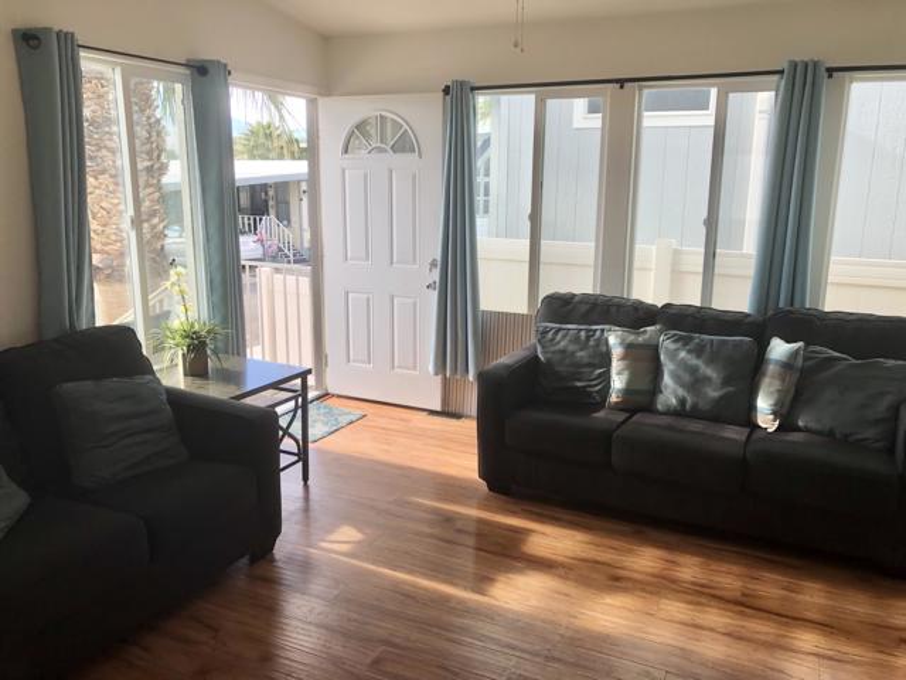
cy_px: 340
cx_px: 453
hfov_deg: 63.4
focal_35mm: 28
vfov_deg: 49.7
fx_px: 733
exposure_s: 1/125
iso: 20
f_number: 1.8
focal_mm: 4
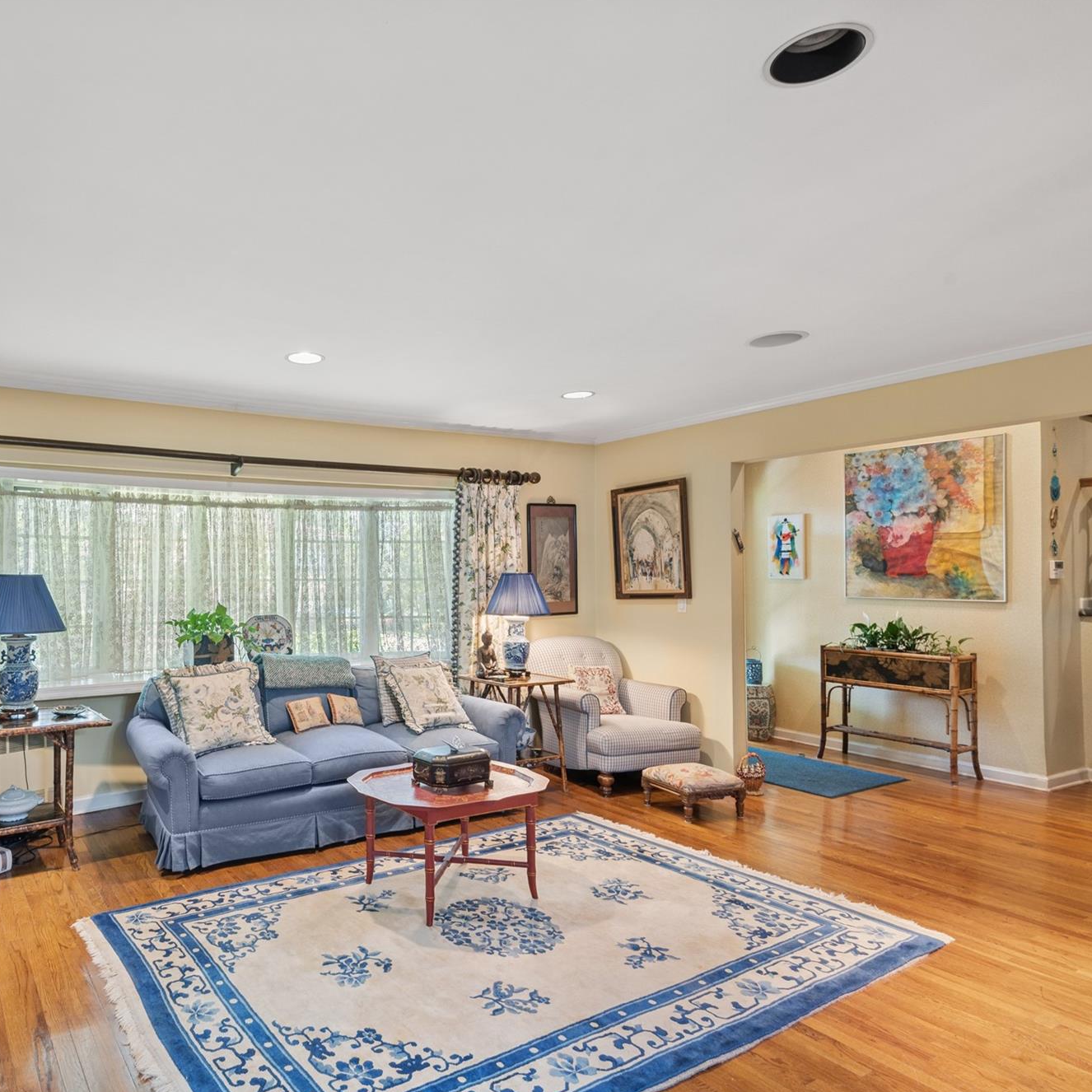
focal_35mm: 21
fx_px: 749
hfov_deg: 69.6
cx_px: 343
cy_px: 557
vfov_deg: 72.1
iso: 200
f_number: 9
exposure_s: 1/8
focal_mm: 16
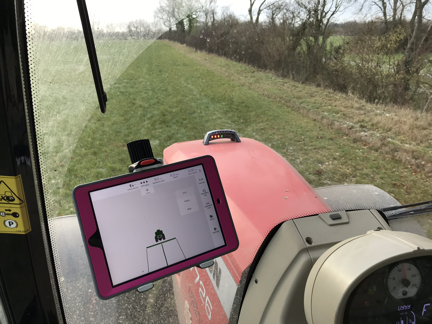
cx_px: 216
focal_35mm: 28
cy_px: 162
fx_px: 349
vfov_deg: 49.7
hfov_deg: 63.4
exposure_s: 1/156
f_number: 1.8
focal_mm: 3.99
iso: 20
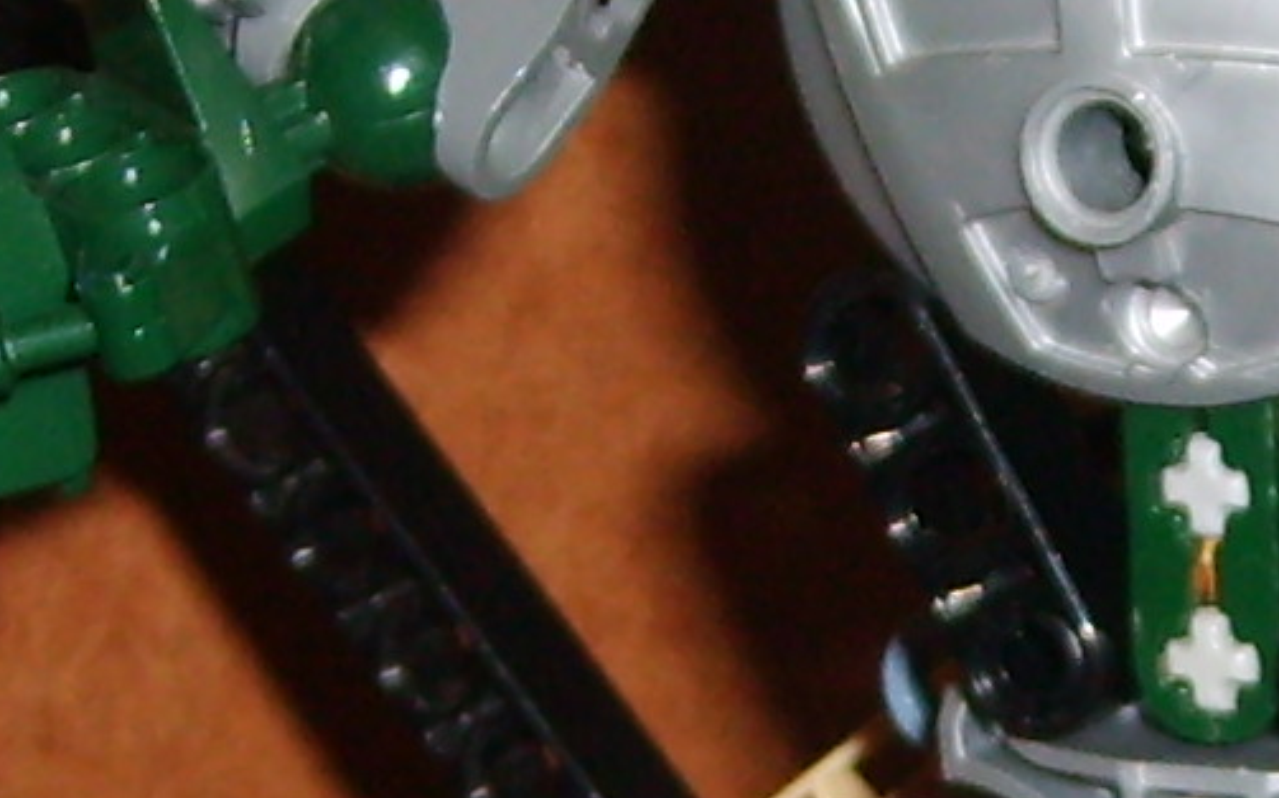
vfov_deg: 6.9
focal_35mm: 189
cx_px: 1243
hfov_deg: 11.0
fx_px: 6586
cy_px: 994
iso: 100
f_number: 2.8
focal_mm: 5.8
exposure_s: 1/45
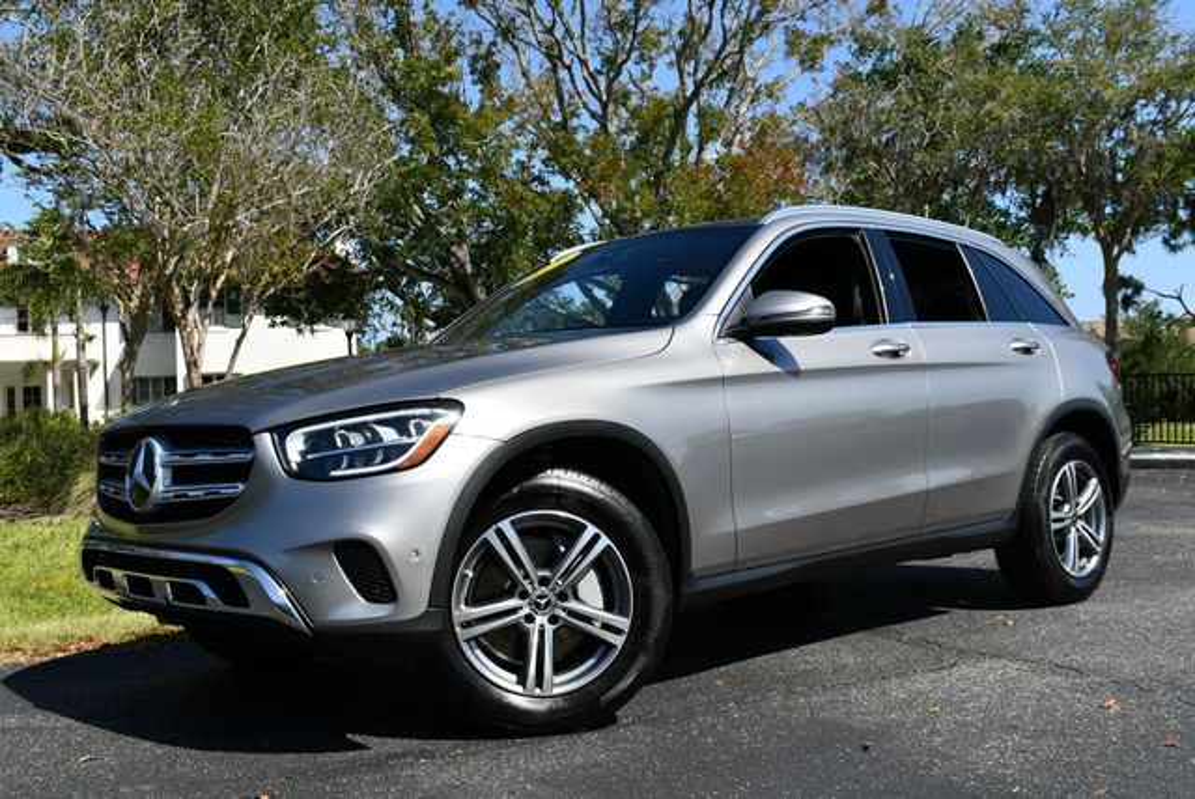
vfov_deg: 33.5
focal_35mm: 40
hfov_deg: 48.4
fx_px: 1329
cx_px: 598
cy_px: 400
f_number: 9
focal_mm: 20
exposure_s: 1/320
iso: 100
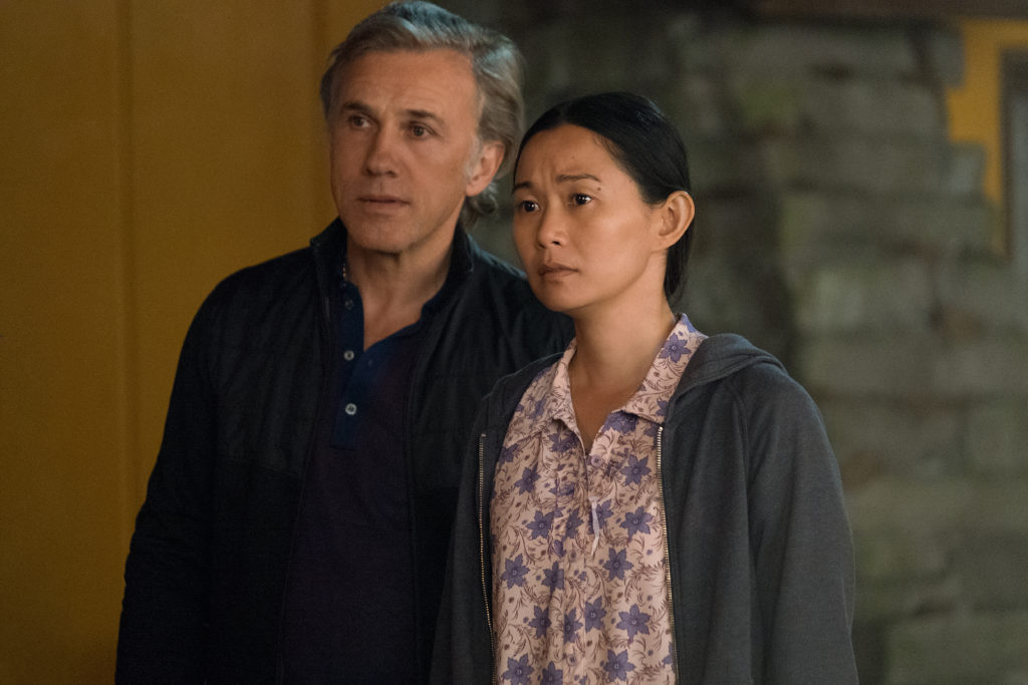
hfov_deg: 9.8
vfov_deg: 6.5
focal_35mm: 210
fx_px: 5997
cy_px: 342
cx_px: 514
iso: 4000
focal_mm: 140
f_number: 2.8
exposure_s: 1/100
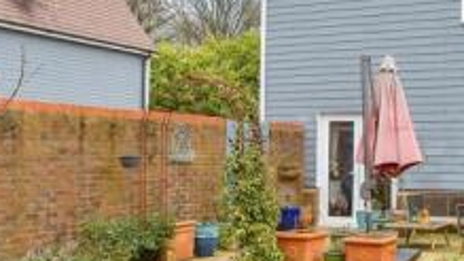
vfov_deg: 25.4
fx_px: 578
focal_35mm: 47
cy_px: 143
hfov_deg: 38.8
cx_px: 463
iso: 160
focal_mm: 10
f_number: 8
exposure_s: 1/80
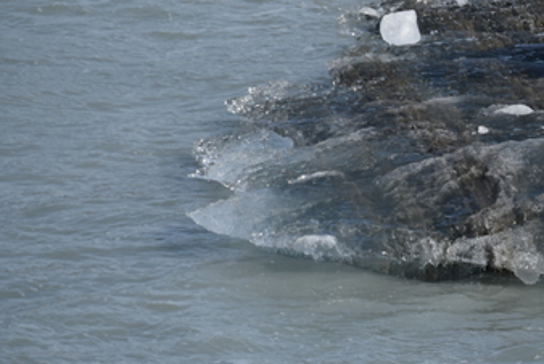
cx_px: 1028
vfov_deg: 2.0
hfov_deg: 3.0
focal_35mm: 681
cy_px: 11
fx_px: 10299
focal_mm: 180
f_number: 8
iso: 100
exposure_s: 1/400
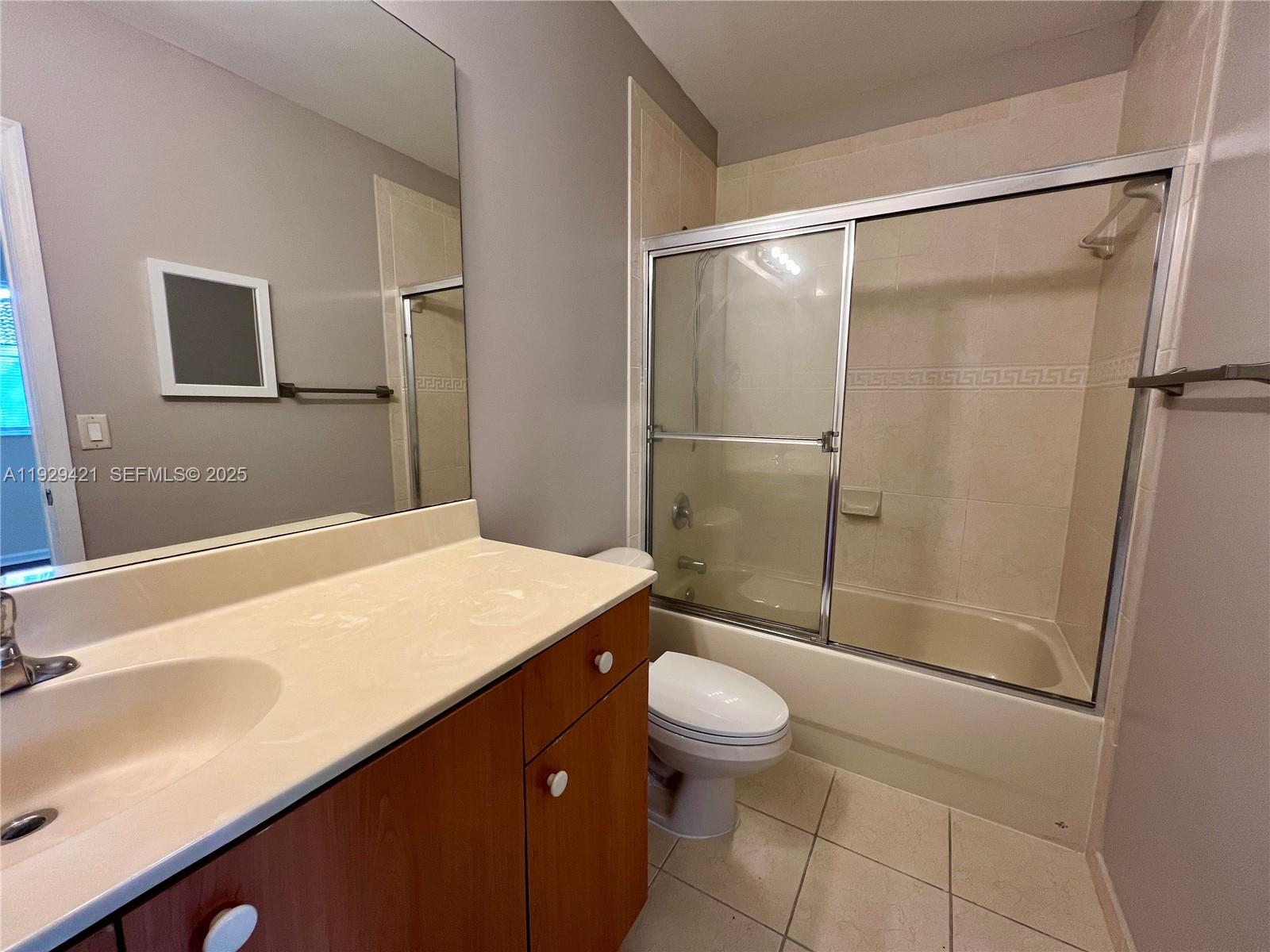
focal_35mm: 13
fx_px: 477
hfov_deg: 106.2
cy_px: 476
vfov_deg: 89.9
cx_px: 635
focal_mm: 1.57
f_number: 1.8
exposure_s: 1/60
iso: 125
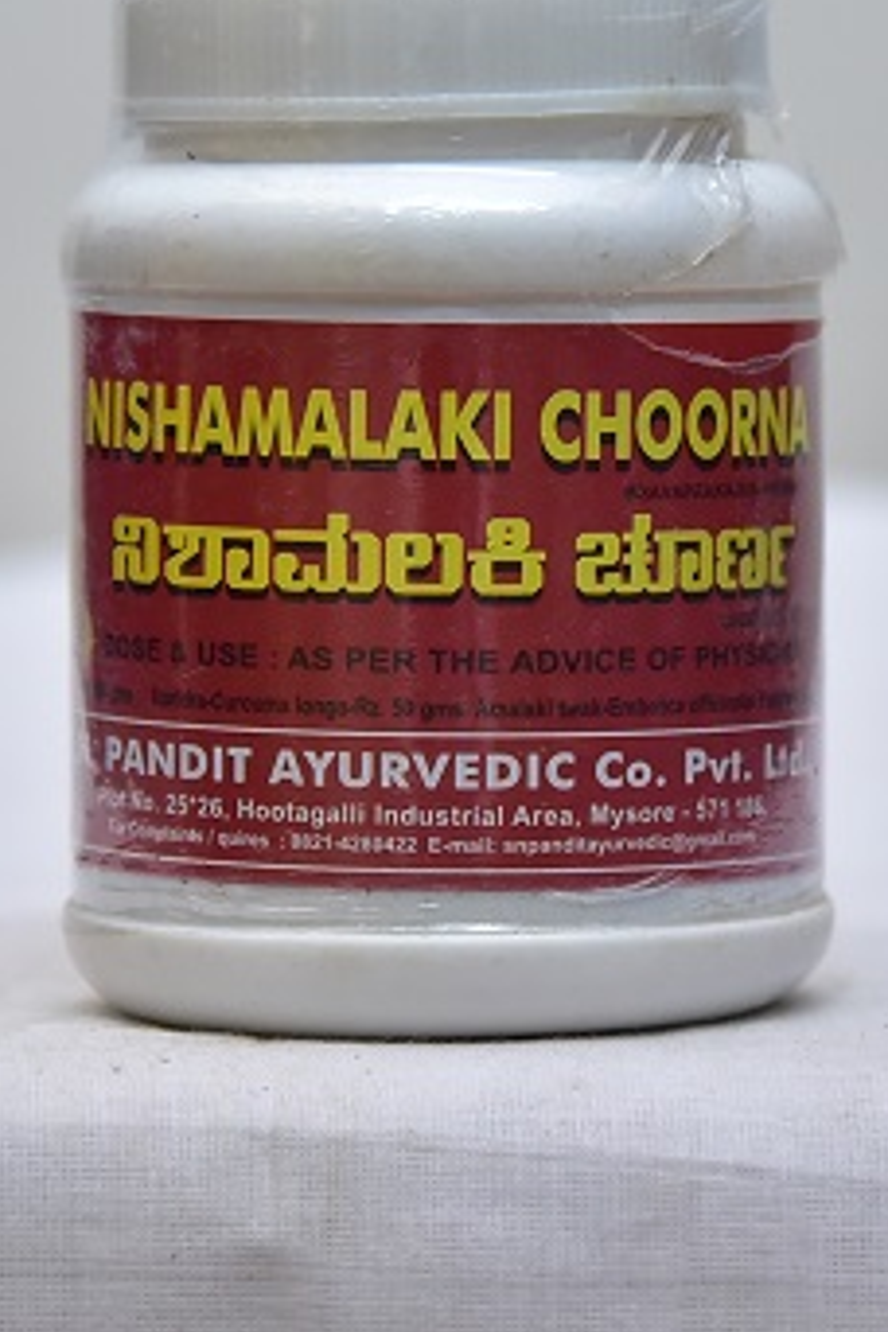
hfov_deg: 9.4
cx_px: 475
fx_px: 5402
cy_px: 623
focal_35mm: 146
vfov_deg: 14.1
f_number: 4.5
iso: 1600
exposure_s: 1/125
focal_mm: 95
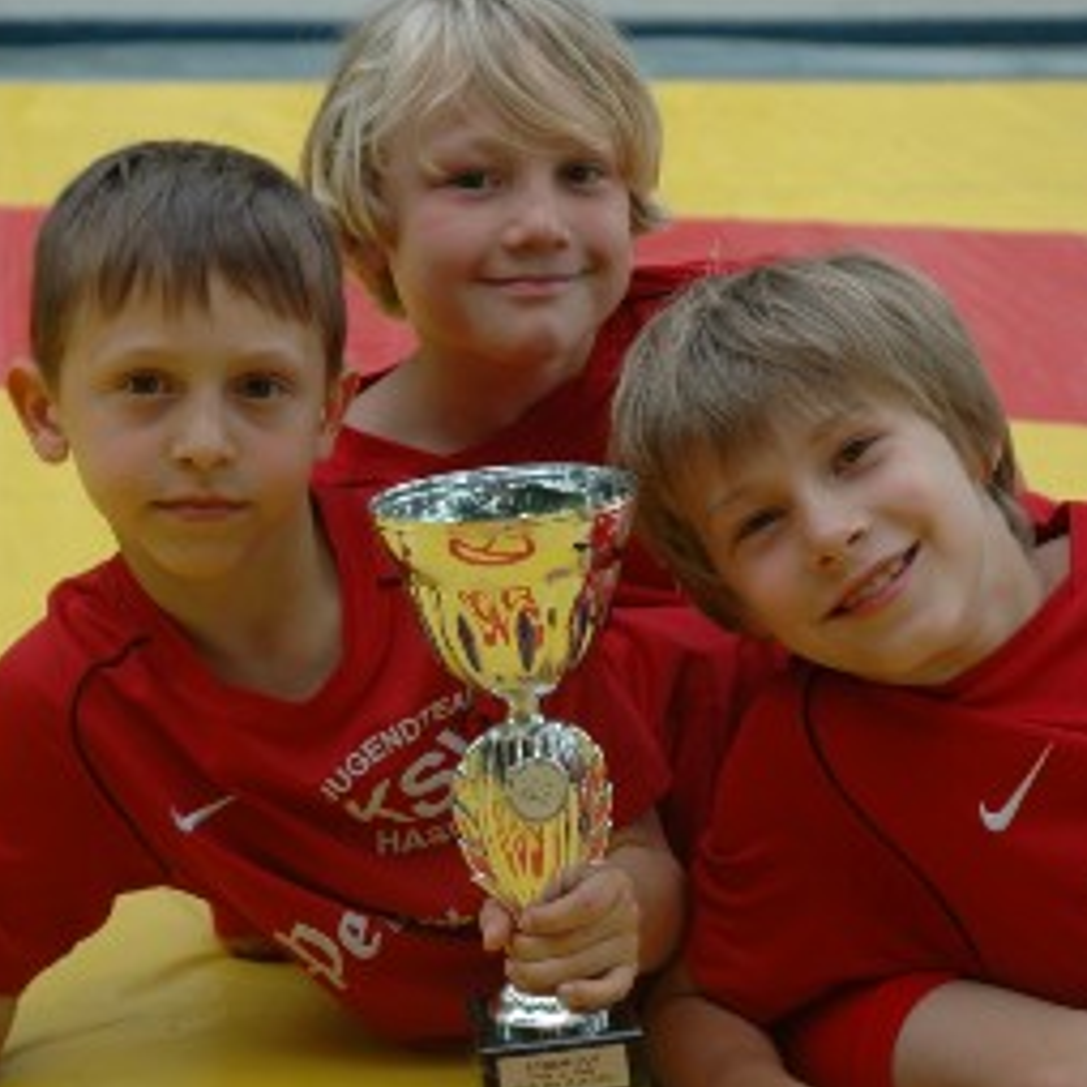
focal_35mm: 104
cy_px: 531
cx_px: 507
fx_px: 3695
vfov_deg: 16.7
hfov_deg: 16.7
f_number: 5.6
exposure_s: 1/125
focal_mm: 46
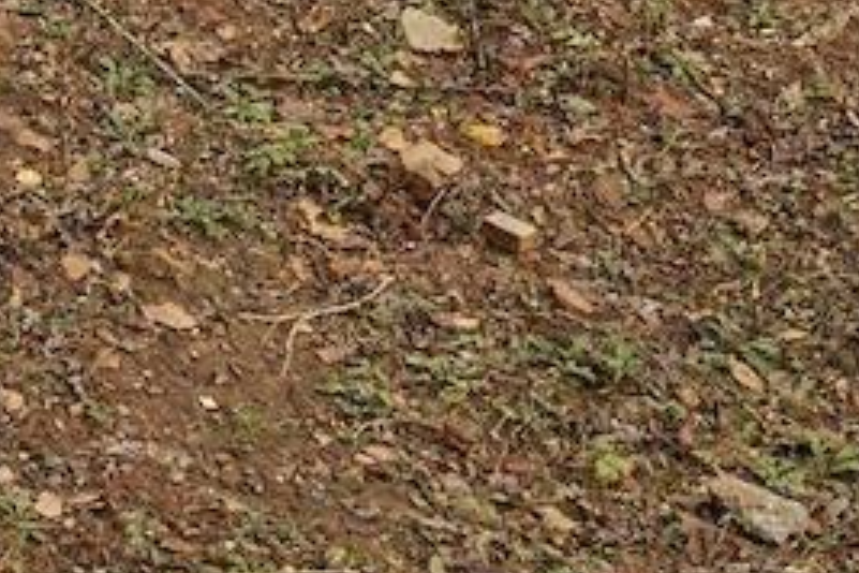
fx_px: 4295
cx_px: -521
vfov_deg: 7.1
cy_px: -900
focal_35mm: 180
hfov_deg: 10.9
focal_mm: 24
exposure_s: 1/50
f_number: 6.3
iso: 100
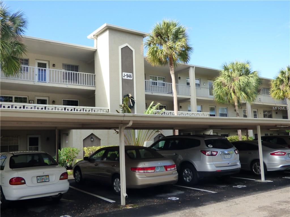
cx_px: 145
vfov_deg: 39.7
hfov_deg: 51.4
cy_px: 108
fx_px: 302
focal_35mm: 36
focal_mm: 6.18
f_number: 3.4
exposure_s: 1/400
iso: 200
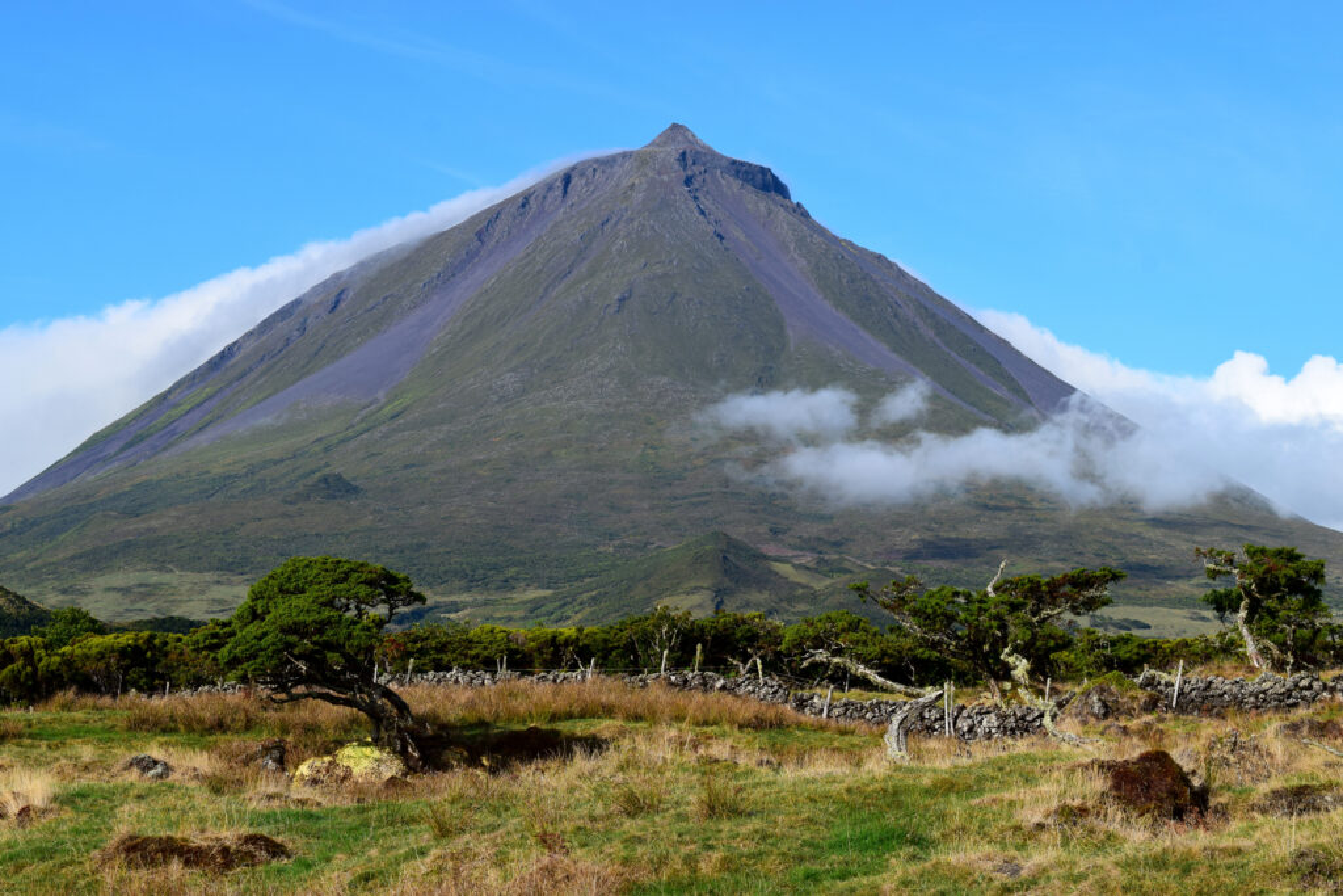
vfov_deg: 16.6
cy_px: 448
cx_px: 672
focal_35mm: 82
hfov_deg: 24.6
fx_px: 3078
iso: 280
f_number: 11
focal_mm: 55
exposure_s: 1/500
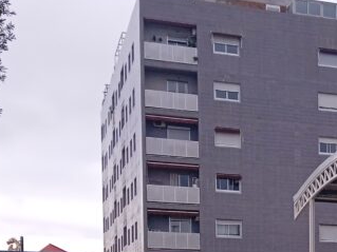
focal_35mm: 90
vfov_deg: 15.3
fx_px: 876
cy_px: 360
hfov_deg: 20.3
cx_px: 408
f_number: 2.2
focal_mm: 3.43
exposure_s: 1/320
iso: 114
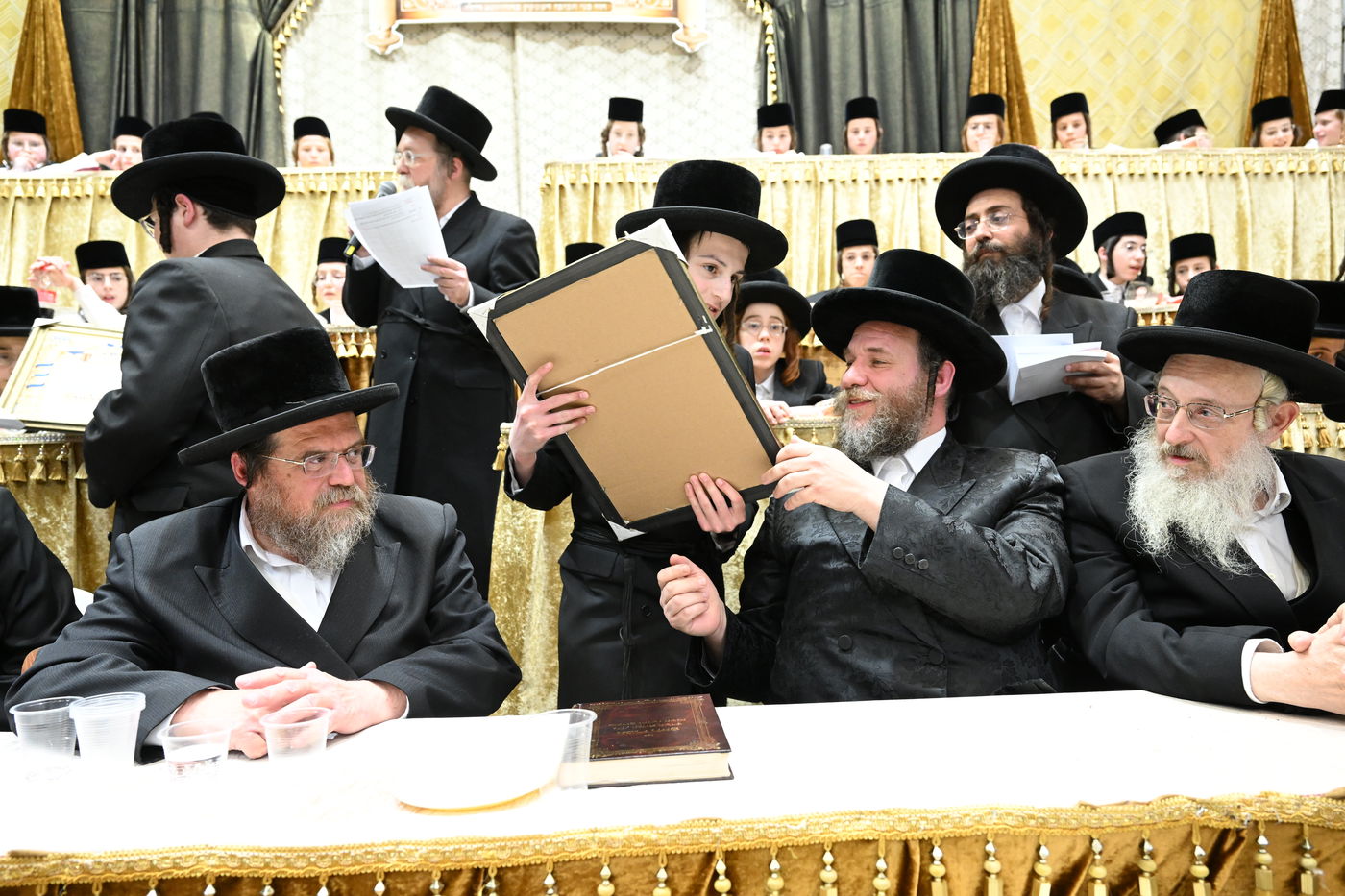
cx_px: 672
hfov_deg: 73.8
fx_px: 896
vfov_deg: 53.1
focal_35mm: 24
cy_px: 448
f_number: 4
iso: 3200
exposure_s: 1/200
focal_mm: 24
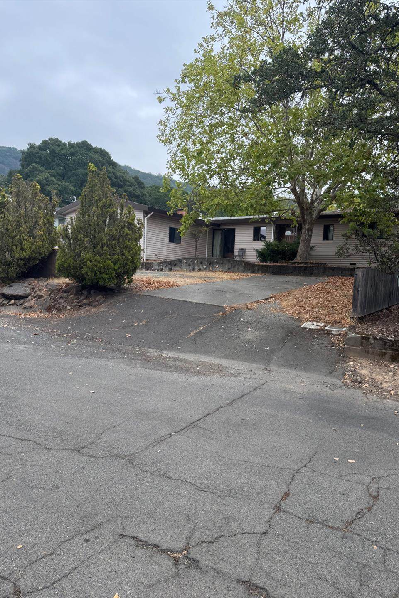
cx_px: 213
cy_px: 311
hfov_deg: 49.5
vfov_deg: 69.4
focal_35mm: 26
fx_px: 432
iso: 80
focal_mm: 6.76
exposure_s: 1/397
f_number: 1.78
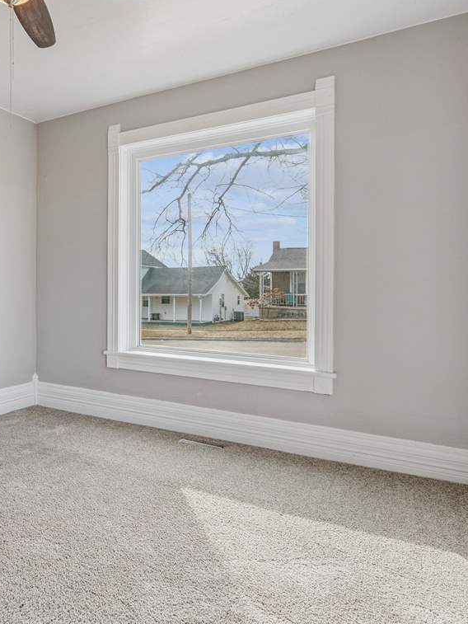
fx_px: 469
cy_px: 290
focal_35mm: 26
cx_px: 93
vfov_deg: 67.2
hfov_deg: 49.9
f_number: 11
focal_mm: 16
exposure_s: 1/60
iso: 800
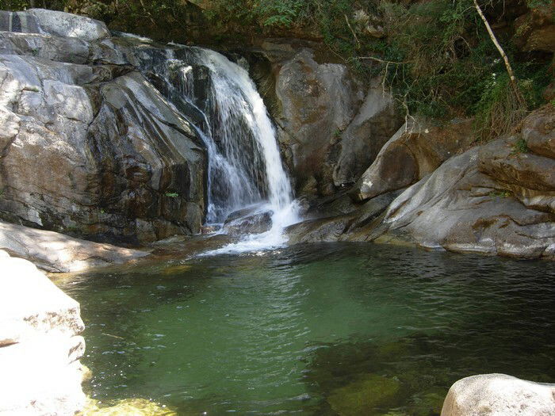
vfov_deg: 39.7
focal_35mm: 36
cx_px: 278
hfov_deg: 51.4
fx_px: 577
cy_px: 208
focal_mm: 7.5
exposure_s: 1/46.5
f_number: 3
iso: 50
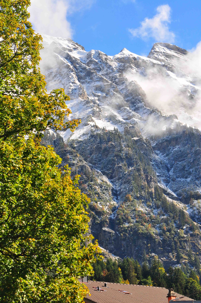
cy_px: 152
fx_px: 982
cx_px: 100
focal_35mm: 117
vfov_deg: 17.5
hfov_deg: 11.7
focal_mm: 78
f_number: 14
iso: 200
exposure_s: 1/100
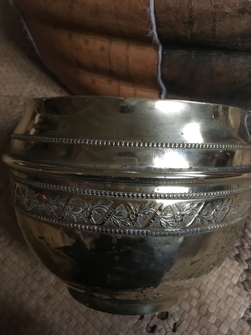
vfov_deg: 61.7
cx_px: 126
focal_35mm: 29
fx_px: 280
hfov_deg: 48.2
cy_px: 168
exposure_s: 1/17
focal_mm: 4.15
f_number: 2.2
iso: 320
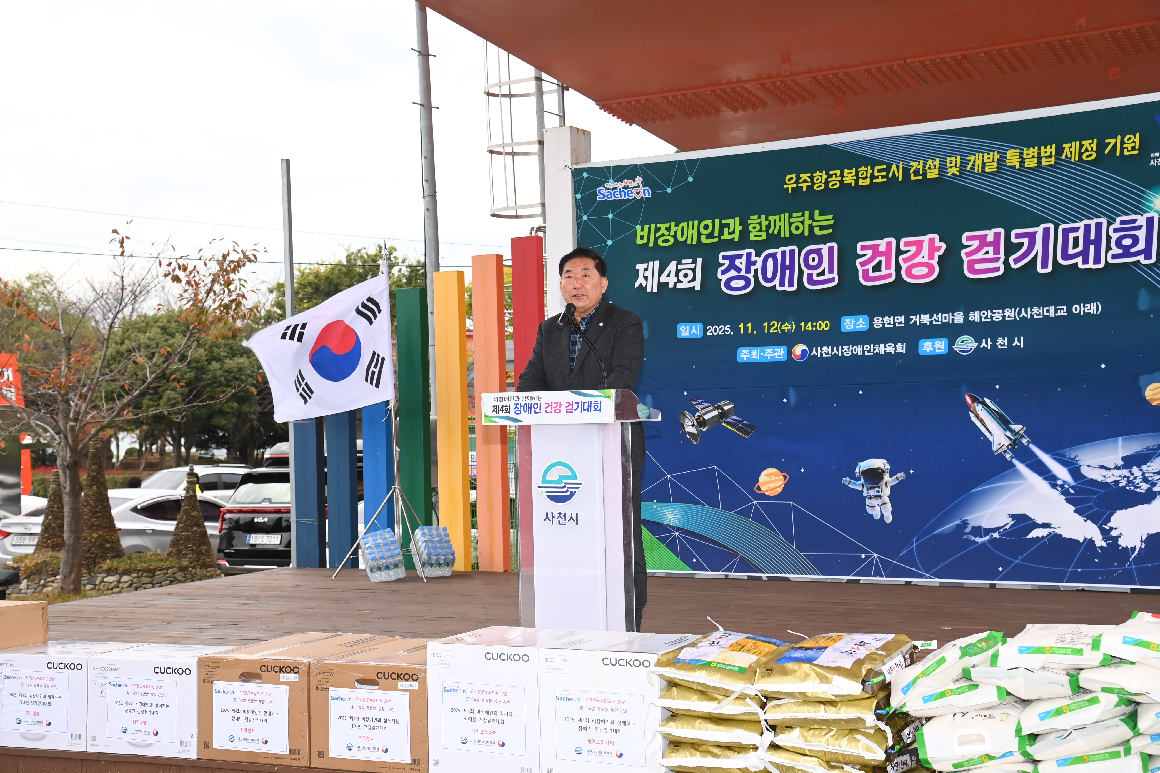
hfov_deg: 39.6
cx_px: 580
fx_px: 1611
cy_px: 386
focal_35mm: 50
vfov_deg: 27.0
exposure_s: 1/250
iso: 400
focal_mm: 50
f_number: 6.3
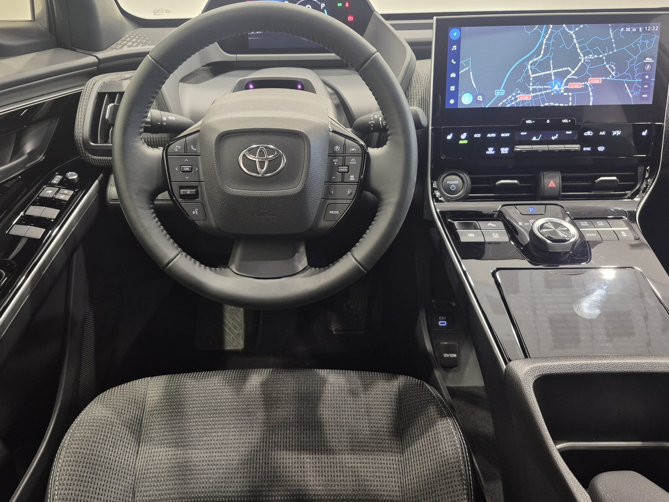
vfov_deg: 52.9
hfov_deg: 67.2
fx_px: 502
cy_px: 224
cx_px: 310
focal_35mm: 26
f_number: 1.8
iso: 400
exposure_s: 1/30
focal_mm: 5.4
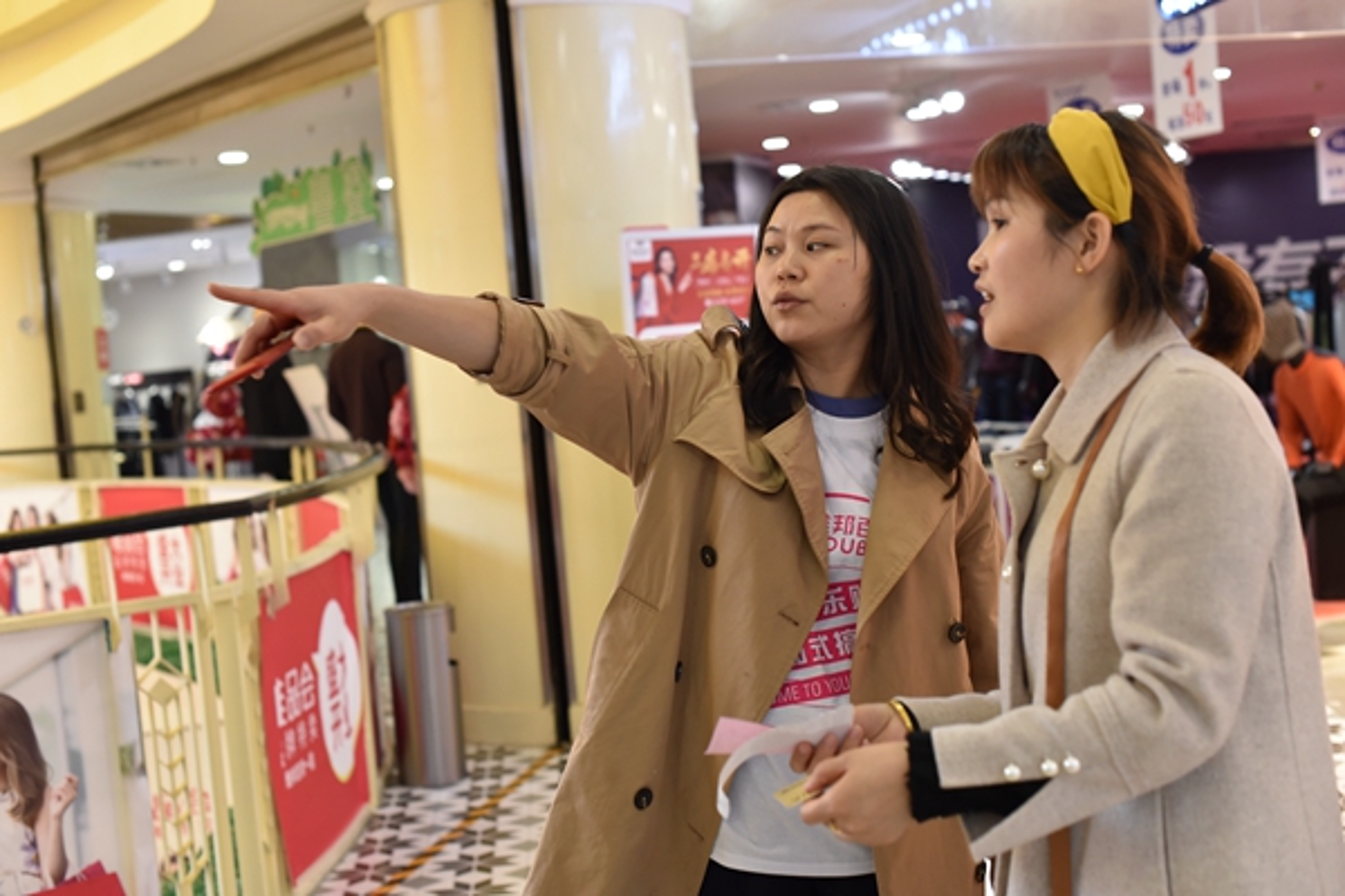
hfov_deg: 39.6
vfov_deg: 27.0
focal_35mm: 50
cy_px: 448
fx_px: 1868
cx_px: 672
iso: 1600
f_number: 3.5
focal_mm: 50
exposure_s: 1/200
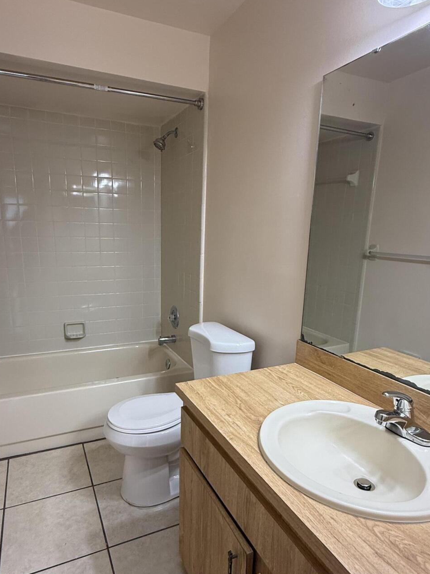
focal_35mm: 22
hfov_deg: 61.0
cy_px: 316
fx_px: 364
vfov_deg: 76.2
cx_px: 195
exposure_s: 1/120
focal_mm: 2.22
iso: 160
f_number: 2.2
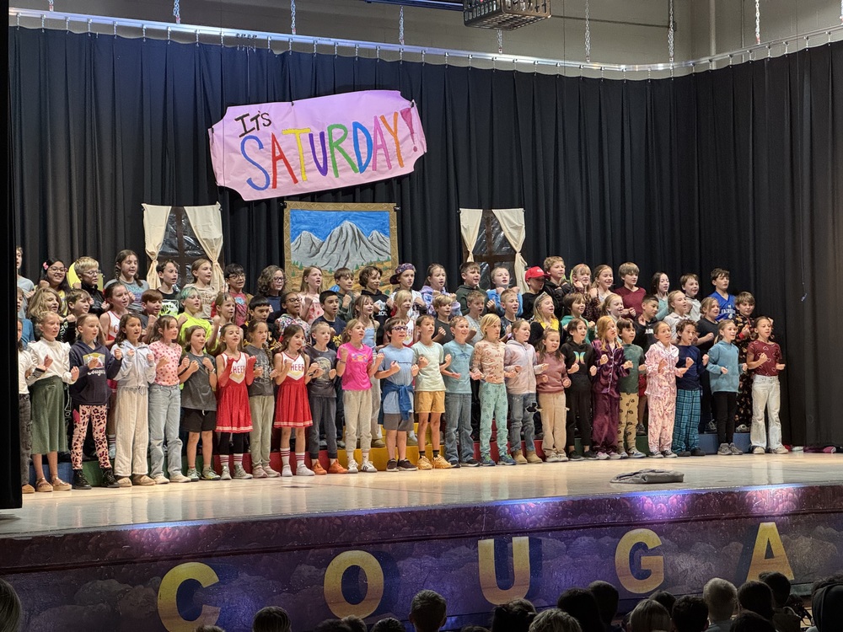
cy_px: 316
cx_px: 422
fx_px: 1875
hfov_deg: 25.3
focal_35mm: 77
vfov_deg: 19.1
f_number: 2.8
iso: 500
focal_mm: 9
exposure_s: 1/60
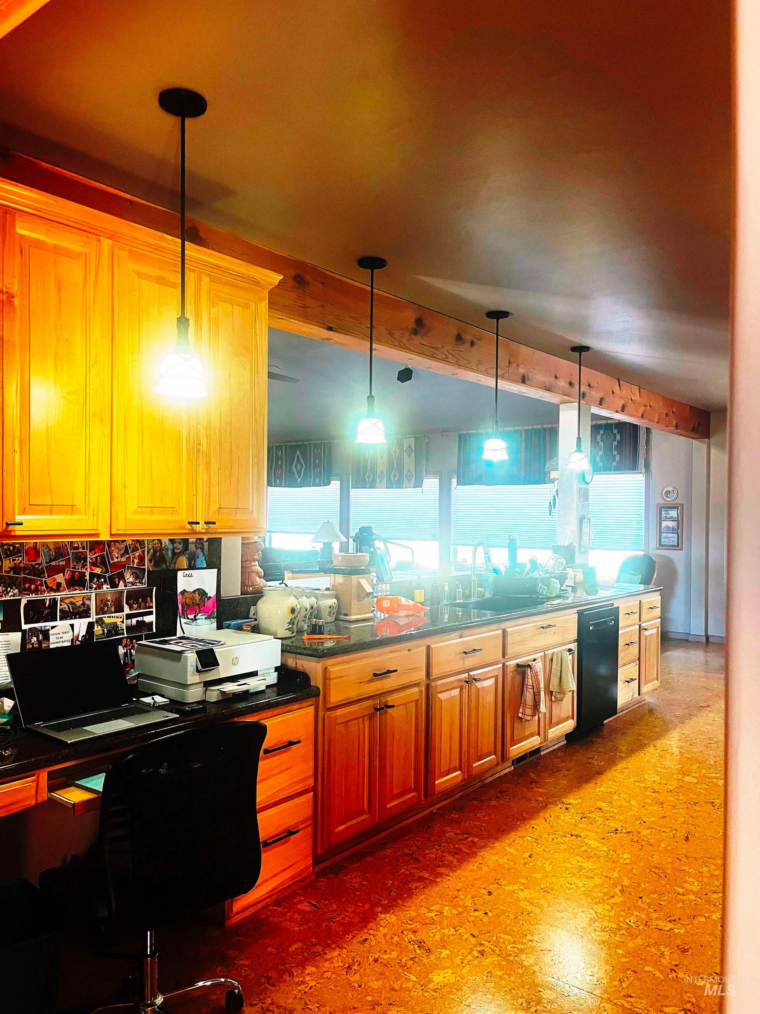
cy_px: 507
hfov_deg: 53.1
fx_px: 761
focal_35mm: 26
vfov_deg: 67.3
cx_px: 380
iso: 100
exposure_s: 1/60
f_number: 1.6
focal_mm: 5.1
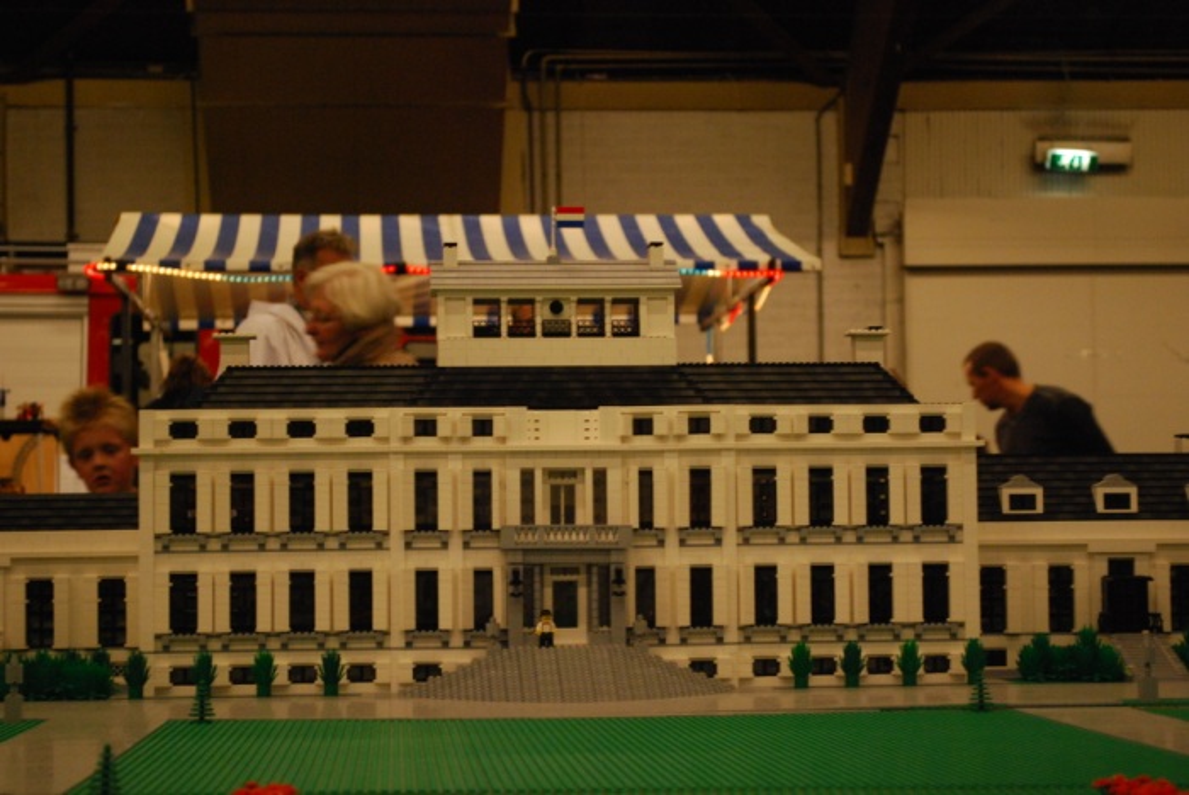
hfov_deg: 27.0
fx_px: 2479
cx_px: 594
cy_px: 398
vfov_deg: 18.2
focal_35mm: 75
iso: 1250
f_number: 5.6
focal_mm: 50
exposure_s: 1/30
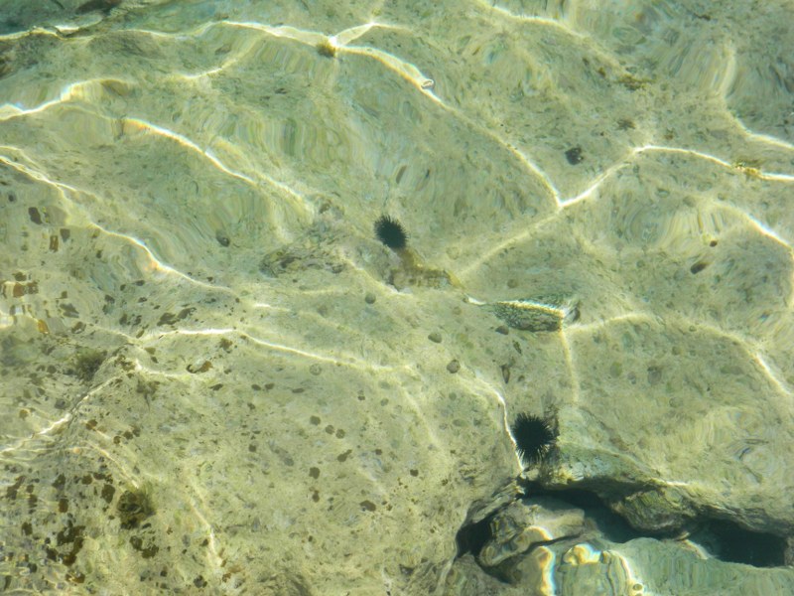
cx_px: 397
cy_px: 298
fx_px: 2363
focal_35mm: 103
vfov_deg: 14.4
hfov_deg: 19.1
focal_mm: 18.6
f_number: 4.5
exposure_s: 1/800
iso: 80
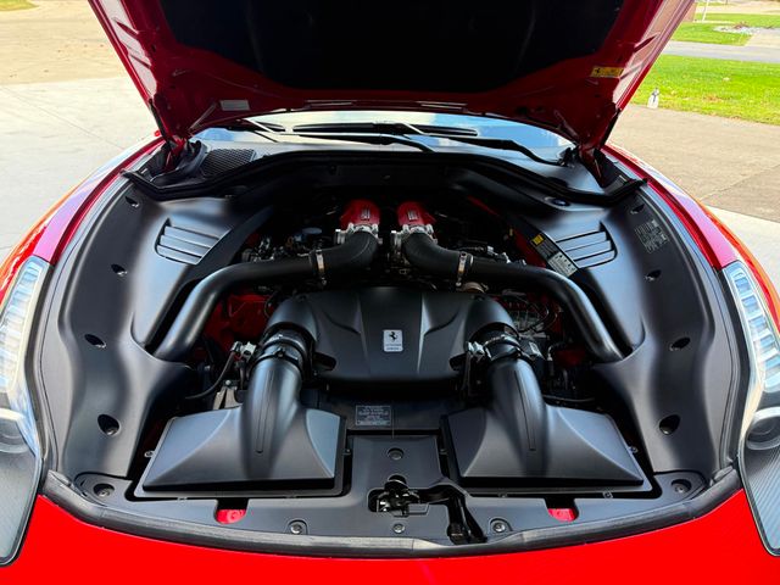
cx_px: 390
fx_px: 541
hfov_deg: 71.6
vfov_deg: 56.8
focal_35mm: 24
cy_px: 292
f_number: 1.78
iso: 200
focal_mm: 6.76
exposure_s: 1/147
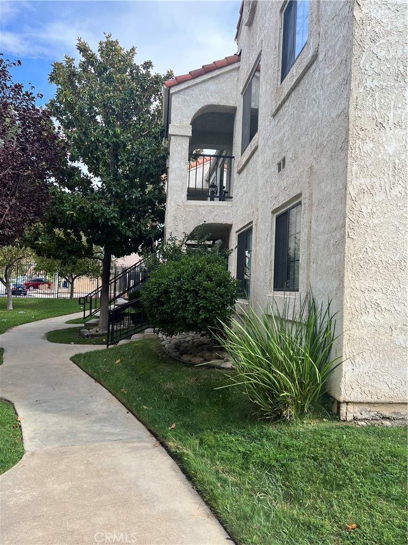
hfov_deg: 53.1
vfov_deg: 67.3
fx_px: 409
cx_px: 204
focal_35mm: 26
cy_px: 272
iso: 50
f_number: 1.5
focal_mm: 5.7
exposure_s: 1/1224
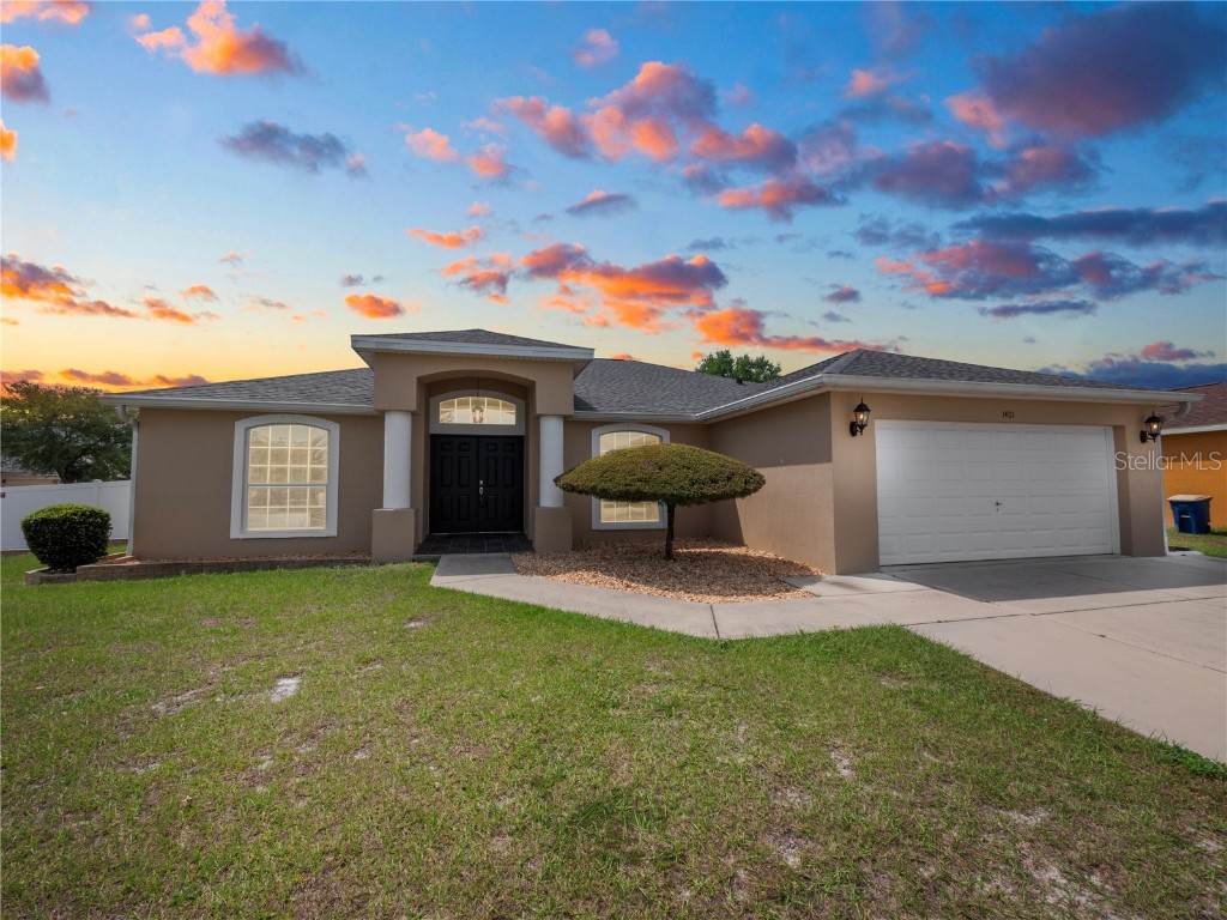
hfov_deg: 102.1
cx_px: 614
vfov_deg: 85.7
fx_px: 496
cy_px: 460
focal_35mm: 14
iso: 250
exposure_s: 1/250
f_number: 13
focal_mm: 7
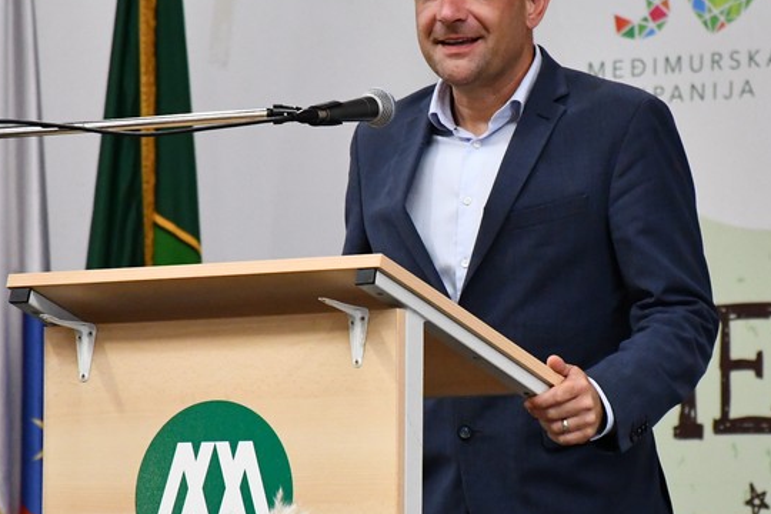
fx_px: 8523
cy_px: 308
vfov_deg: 3.5
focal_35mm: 398
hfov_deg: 5.2
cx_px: 483
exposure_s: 1/250
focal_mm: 140
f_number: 5.6
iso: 4500
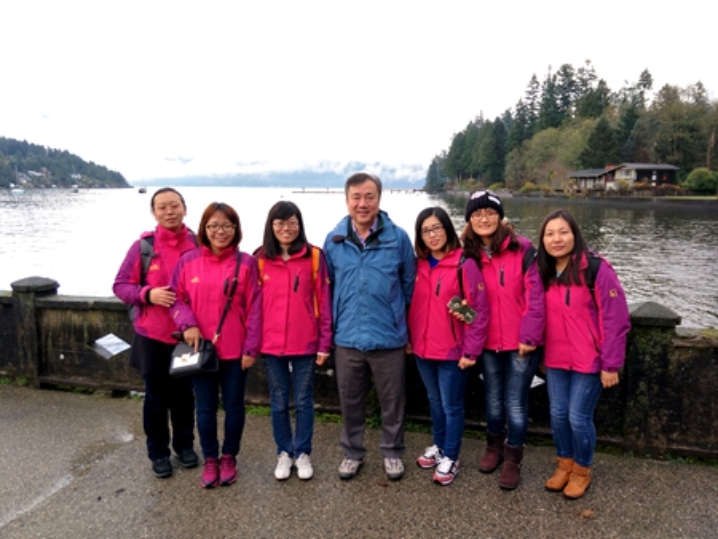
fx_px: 457
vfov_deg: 61.1
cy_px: 270
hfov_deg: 76.4
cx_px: 359
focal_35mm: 22
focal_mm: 3.79
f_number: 2
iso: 103
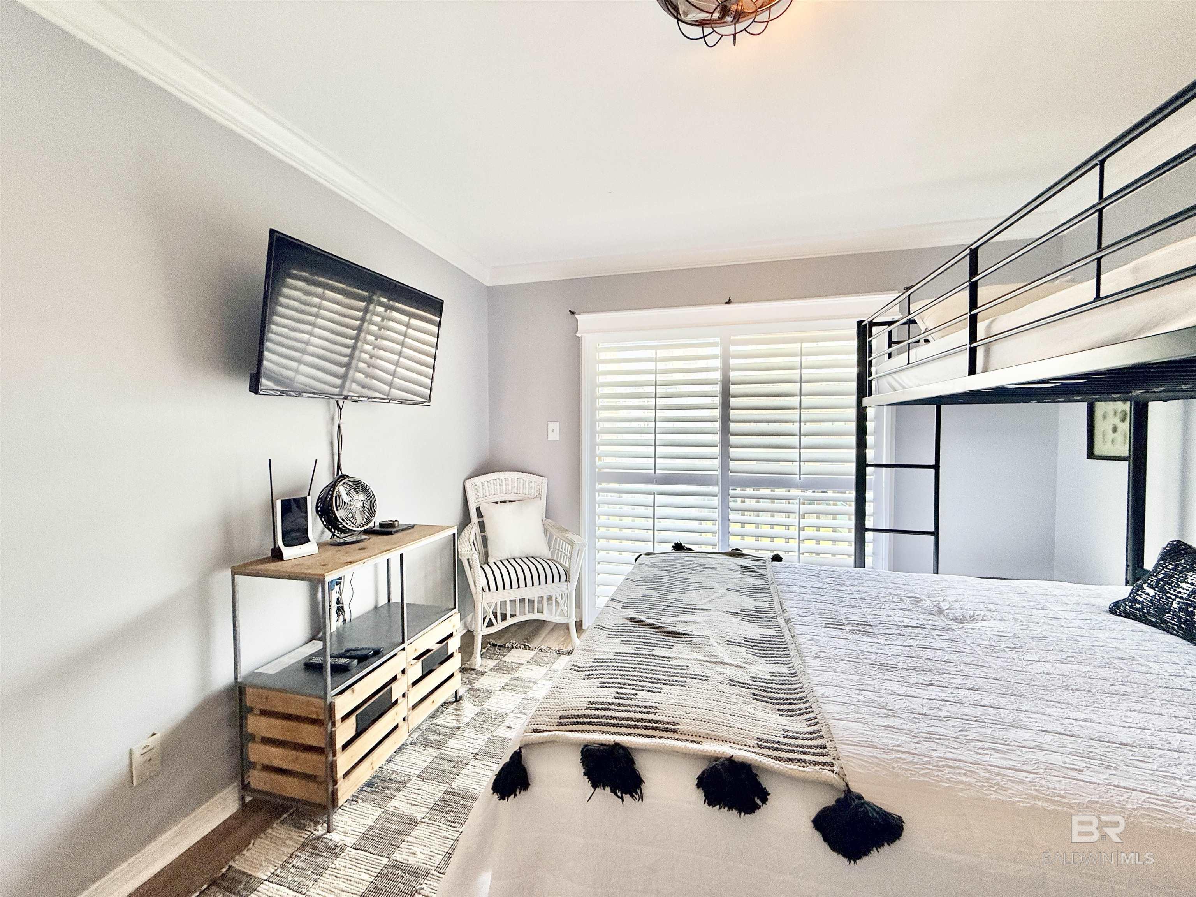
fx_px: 484
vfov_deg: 85.7
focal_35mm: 14
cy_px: 448
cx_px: 598
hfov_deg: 102.1
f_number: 2.2
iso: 80
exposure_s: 1/120
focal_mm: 2.22
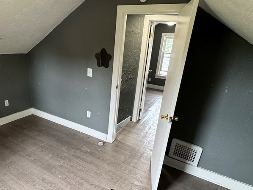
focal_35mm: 24
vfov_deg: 56.7
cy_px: 105
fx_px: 175
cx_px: 105
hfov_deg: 71.0
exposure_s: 1/60
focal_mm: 2.22
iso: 160
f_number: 2.2
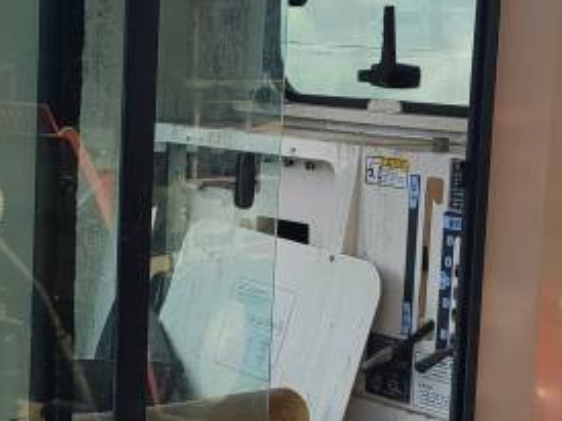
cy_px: 244
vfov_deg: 15.5
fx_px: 1541
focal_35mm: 95
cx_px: 47
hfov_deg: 20.2
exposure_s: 1/762
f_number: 1.8
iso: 40
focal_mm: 5.4
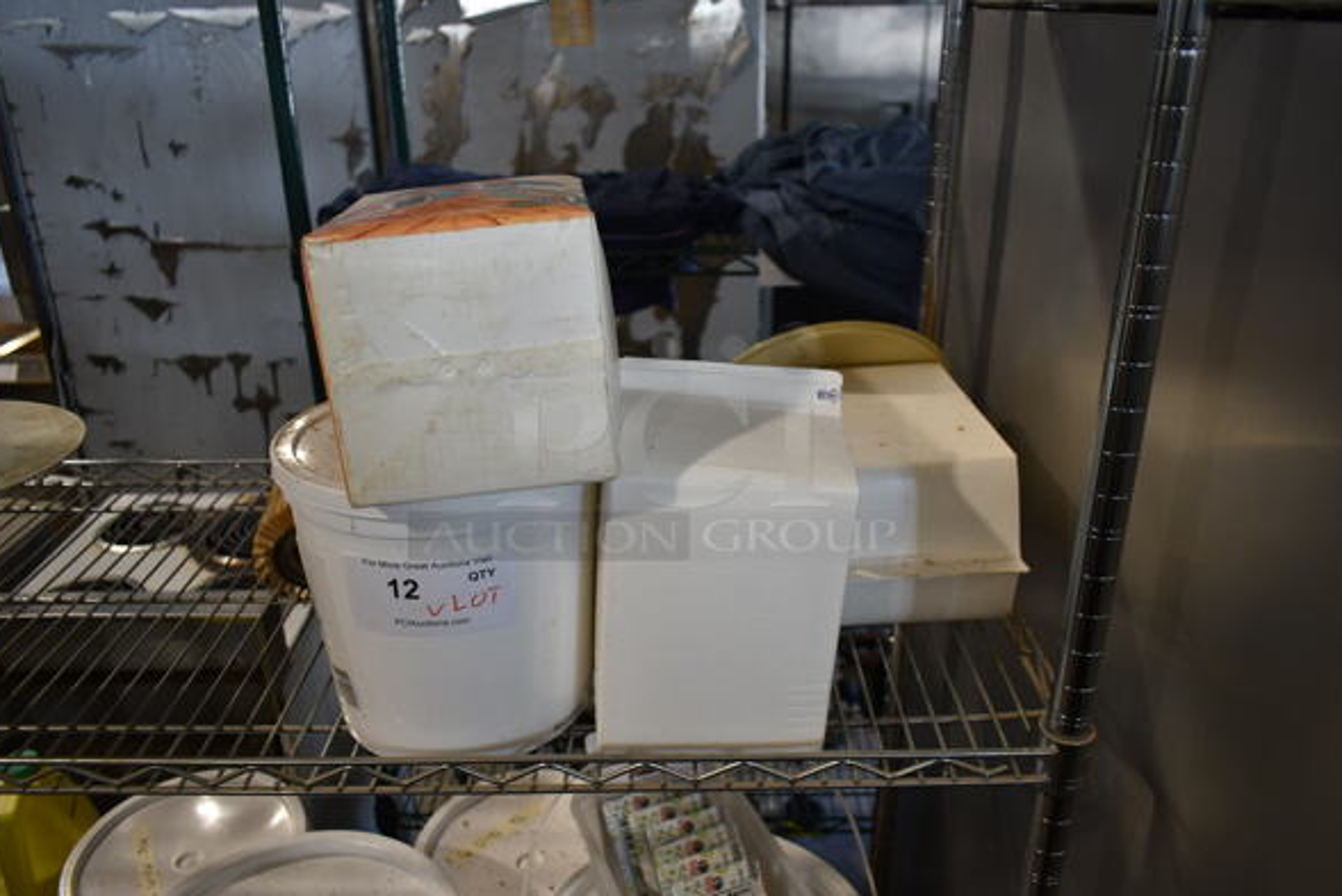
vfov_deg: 46.4
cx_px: 663
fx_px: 1044
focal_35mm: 28
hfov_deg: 65.5
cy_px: 440
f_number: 3.5
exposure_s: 1/30
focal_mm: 18
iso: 220
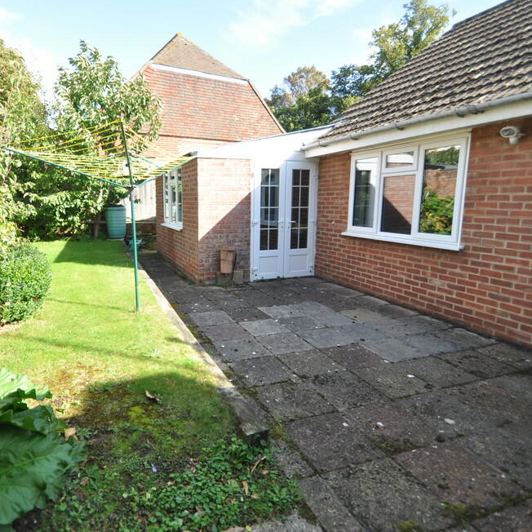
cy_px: 262
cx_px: 215
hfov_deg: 74.1
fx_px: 348
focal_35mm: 20
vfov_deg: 74.8
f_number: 4
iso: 400
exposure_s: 1/500
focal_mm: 10
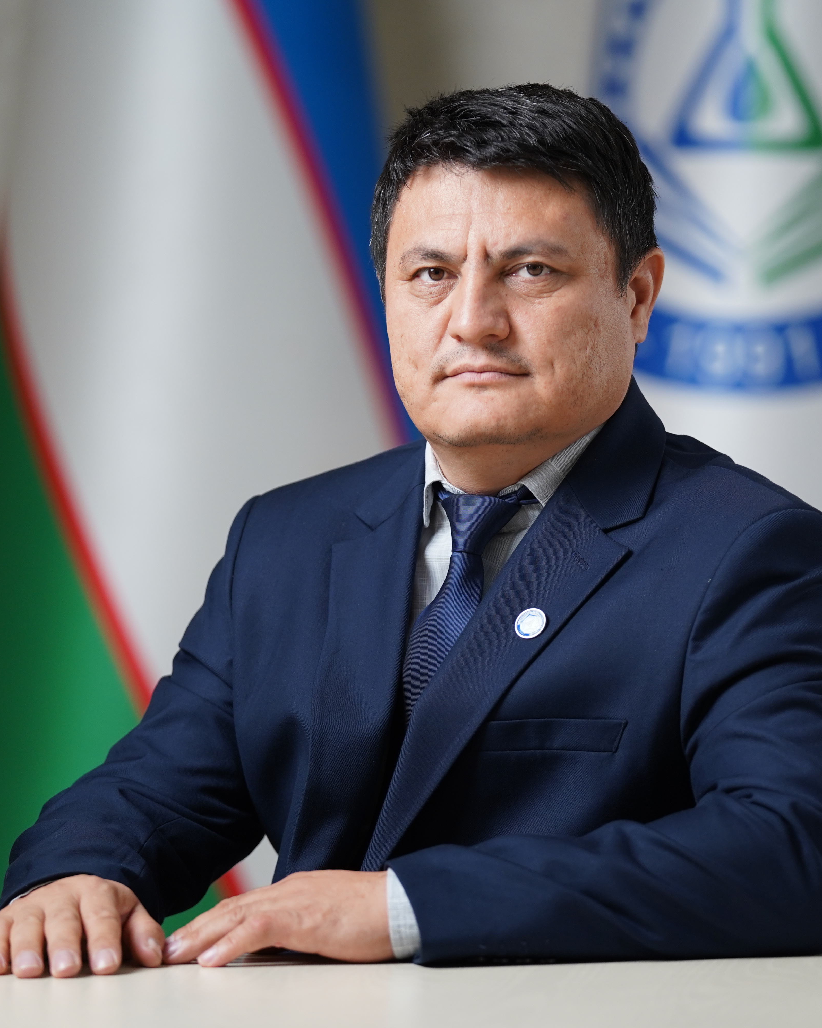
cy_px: 515
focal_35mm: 223
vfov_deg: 8.7
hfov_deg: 6.9
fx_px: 6781
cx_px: 508
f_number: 2.8
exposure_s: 1/160
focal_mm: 158
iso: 800
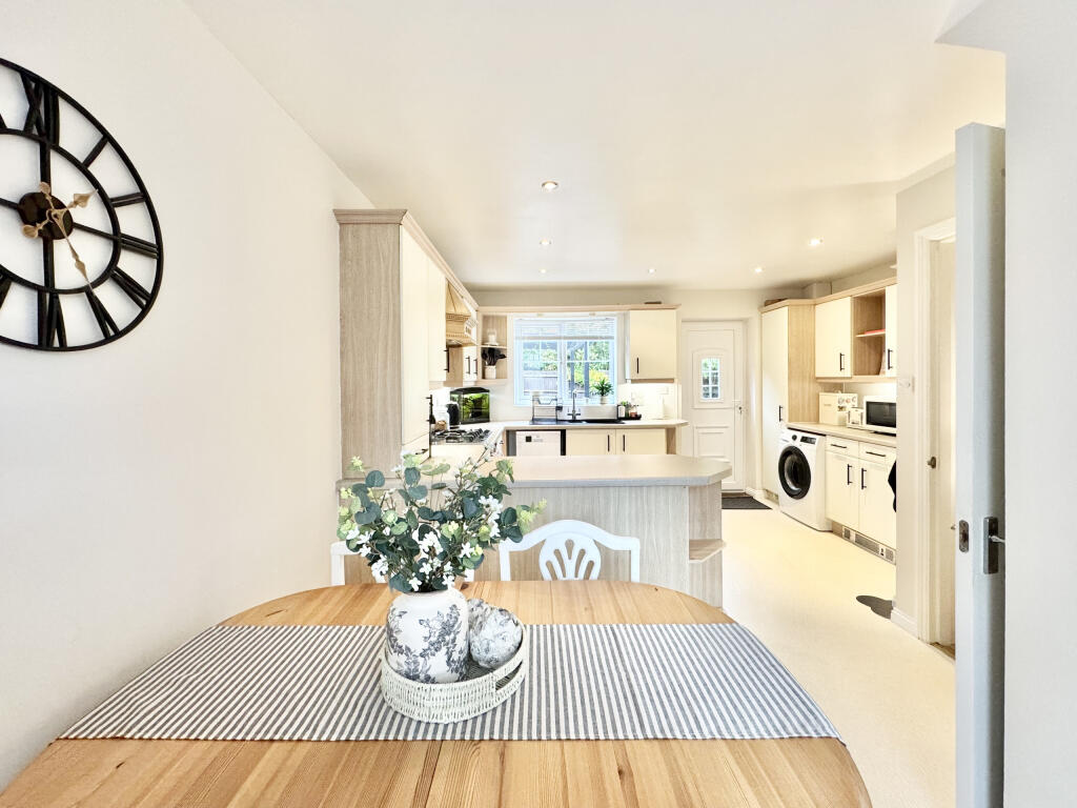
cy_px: 404
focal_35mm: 14
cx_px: 538
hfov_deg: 102.1
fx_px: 436
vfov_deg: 85.7
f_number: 2.2
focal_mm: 2.22
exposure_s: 1/100
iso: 250
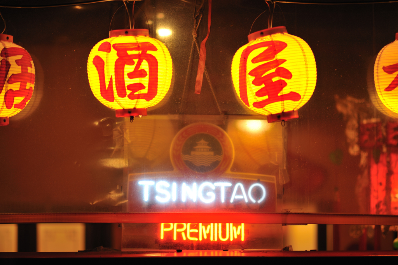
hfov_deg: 15.2
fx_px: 1491
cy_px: 132
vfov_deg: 10.1
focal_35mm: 135
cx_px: 199
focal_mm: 135
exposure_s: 1/100
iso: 200
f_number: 2.2
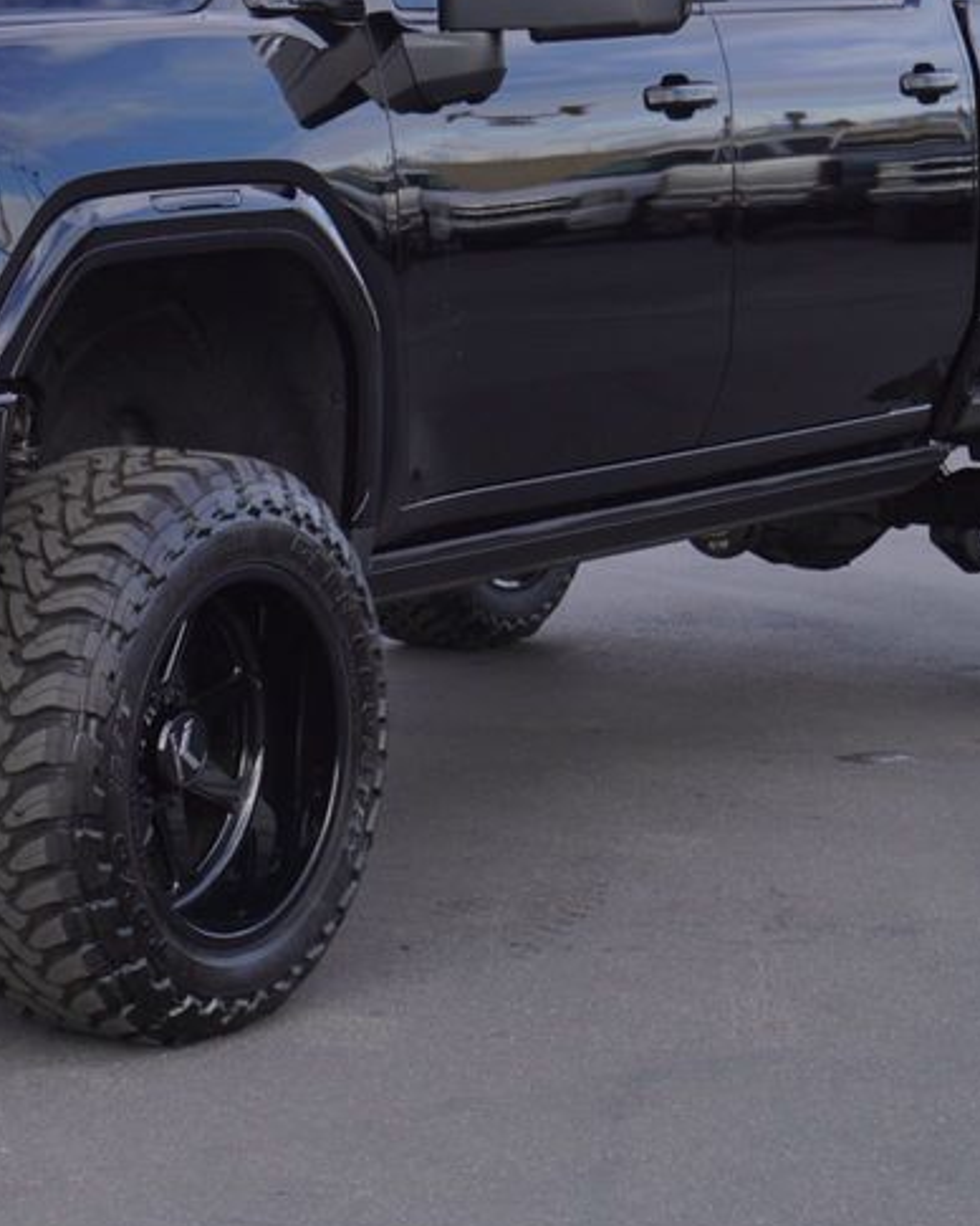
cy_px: 387
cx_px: 146
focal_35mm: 116
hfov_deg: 13.2
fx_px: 4205
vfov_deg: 16.5
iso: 100
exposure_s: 1/100
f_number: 7.1
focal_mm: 39
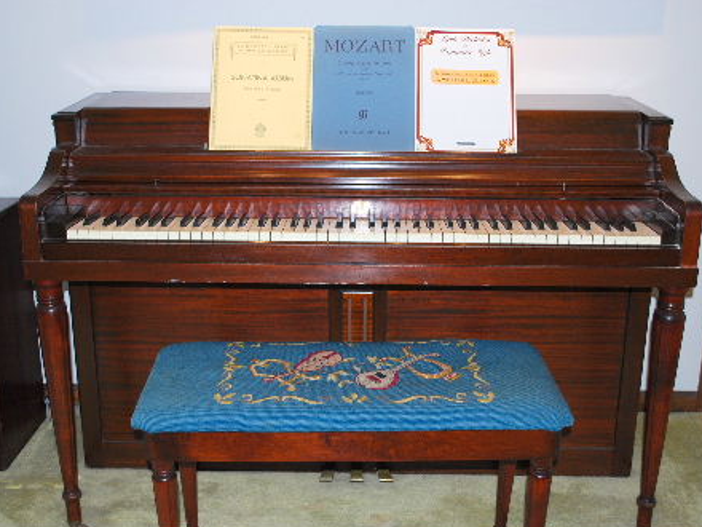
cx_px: 341
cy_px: 264
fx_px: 933
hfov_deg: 41.2
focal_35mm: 46
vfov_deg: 31.5
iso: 200
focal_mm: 28
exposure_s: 1/60
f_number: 4.5
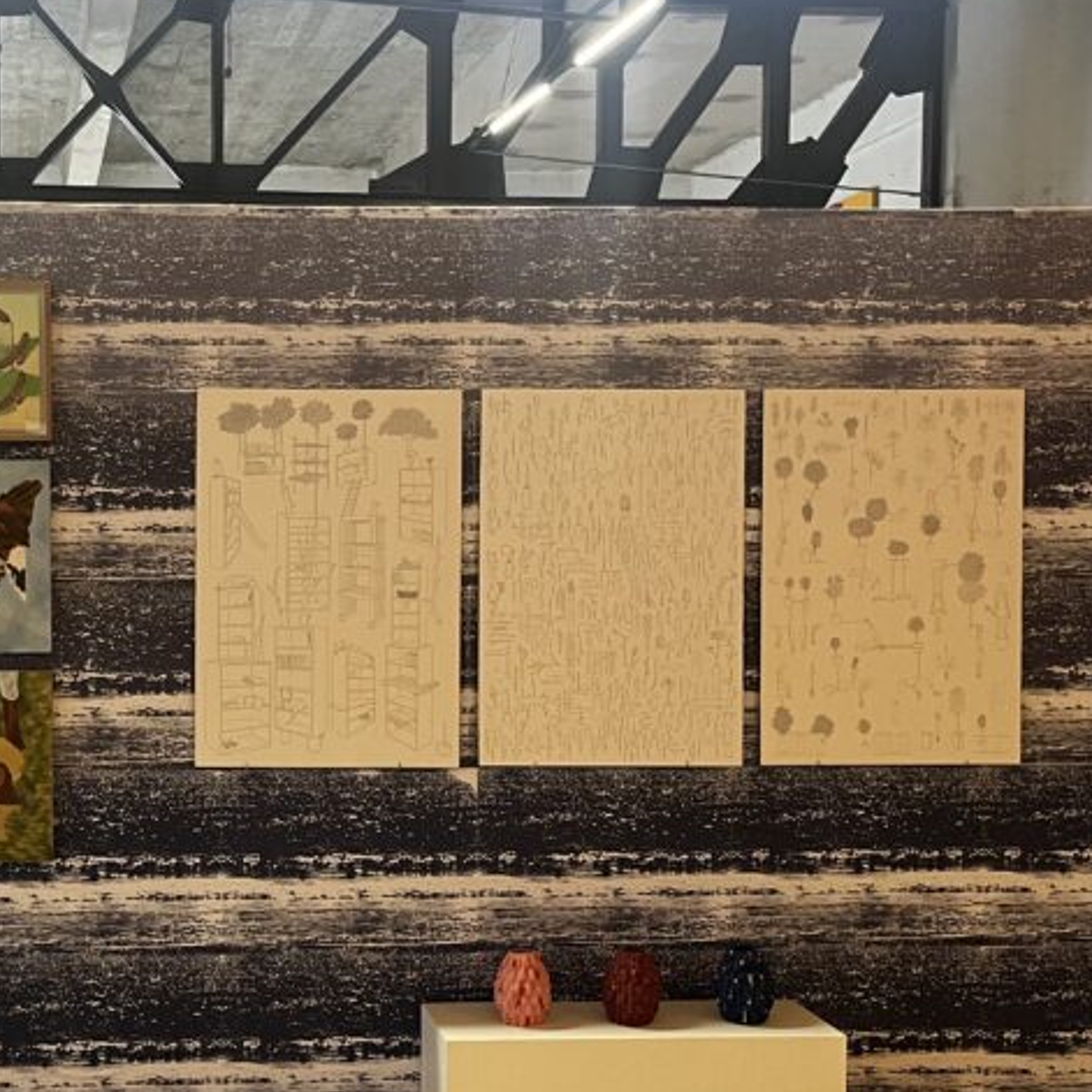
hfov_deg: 33.0
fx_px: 1785
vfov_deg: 33.9
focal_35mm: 50
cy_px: 638
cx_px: 209
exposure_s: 1/60
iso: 250
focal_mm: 5.1
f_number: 1.6
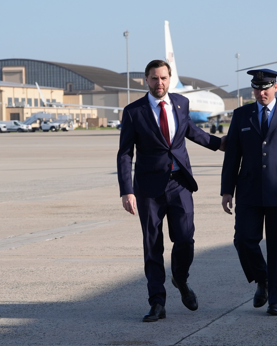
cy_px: 173
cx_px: 191
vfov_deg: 11.0
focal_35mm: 175
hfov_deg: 8.8
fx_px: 1793
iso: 400
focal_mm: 83
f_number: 7.1
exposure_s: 1/1250
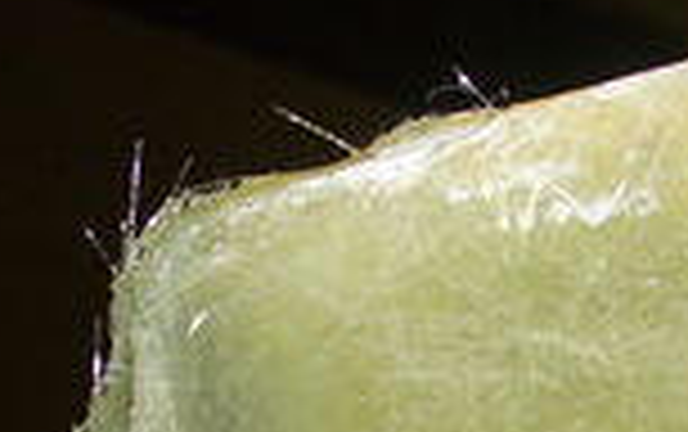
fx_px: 3078
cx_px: 648
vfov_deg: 7.7
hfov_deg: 12.6
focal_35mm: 164
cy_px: 828
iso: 100
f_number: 2.8
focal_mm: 6.1
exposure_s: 1/30
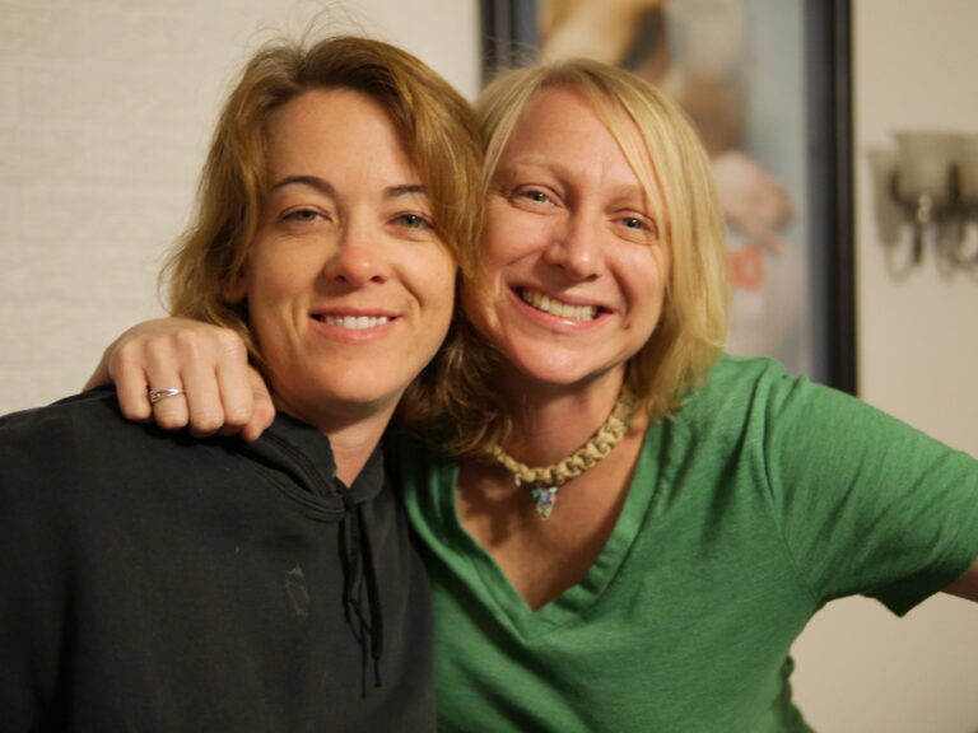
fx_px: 1413
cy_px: 366
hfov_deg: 38.2
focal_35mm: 50
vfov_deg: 29.1
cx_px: 489
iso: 1250
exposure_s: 1/125
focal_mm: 25
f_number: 1.4
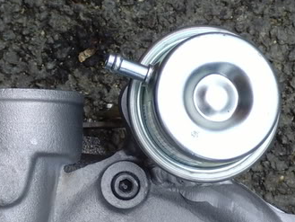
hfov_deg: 8.6
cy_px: 260
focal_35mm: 231
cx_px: 148
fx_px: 1969
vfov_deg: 6.4
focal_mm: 16
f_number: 4.4
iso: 80
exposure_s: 1/350
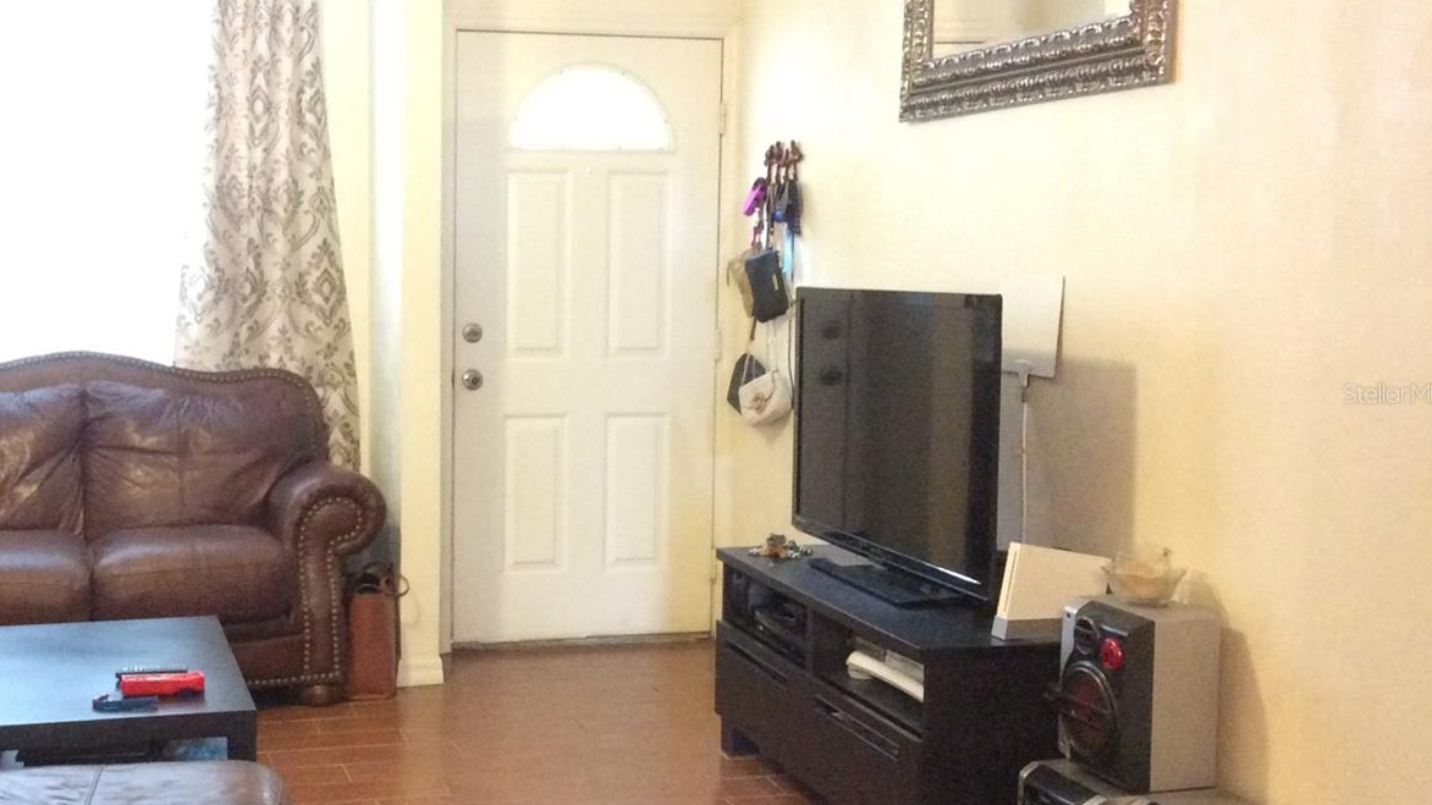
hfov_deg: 41.6
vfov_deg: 24.4
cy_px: 393
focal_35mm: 49
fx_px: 1860
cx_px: 481
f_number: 2.4
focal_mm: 3.3
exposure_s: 1/15
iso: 500
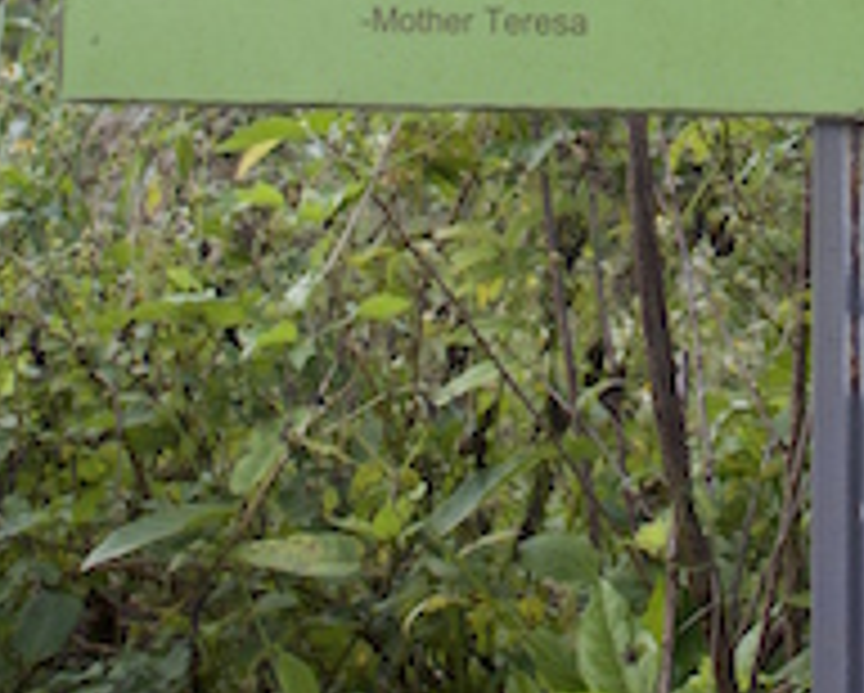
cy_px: -371
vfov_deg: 10.8
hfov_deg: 14.0
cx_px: 706
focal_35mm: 137
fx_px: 3507
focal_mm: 26
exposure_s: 1/640
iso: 140
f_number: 3.8
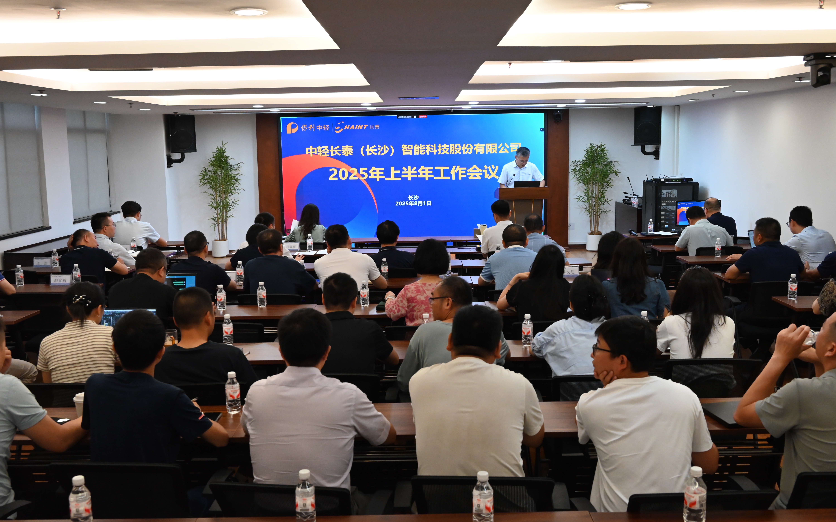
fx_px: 843
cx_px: 416
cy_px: 267
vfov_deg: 34.4
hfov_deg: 52.7
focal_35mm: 37
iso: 4000
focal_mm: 36
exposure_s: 1/80
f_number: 9
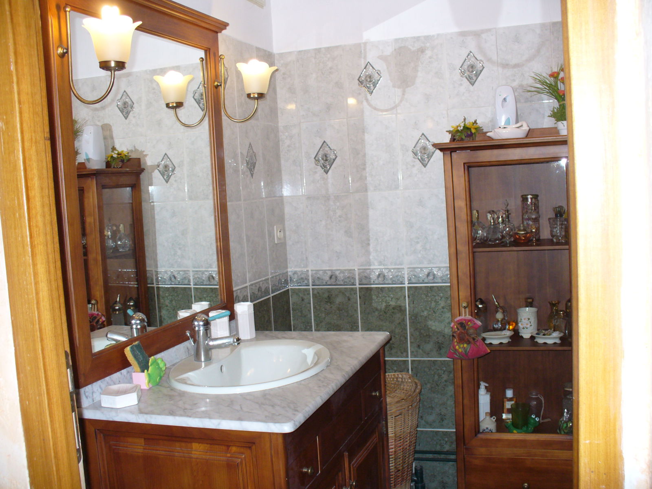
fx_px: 697
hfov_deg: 50.1
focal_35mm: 37
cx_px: 326
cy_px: 244
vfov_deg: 38.7
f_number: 2.8
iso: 125
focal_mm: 6.1
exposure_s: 1/30
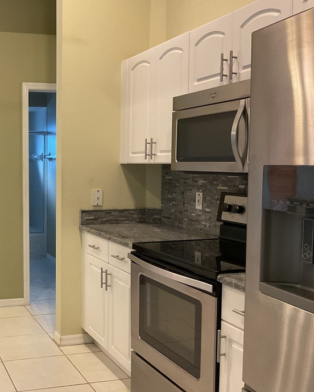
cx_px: 27
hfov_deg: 33.6
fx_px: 488
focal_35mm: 42
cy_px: 202
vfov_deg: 43.8
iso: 125
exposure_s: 1/60
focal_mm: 3
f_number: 1.8
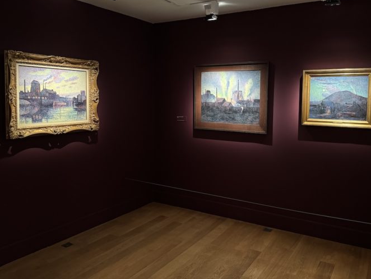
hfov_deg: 61.5
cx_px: 206
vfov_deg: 48.0
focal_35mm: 29
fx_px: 311
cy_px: 115
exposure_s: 1/28
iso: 1000
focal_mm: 6.76
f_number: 1.78
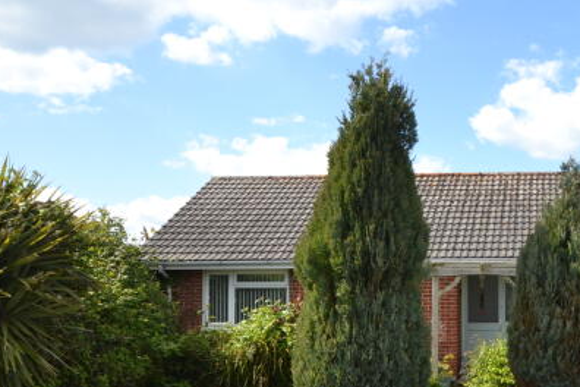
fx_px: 719
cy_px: 265
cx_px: 501
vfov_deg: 29.8
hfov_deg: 41.1
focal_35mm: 45
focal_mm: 11.5
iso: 100
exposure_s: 1/200
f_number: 9
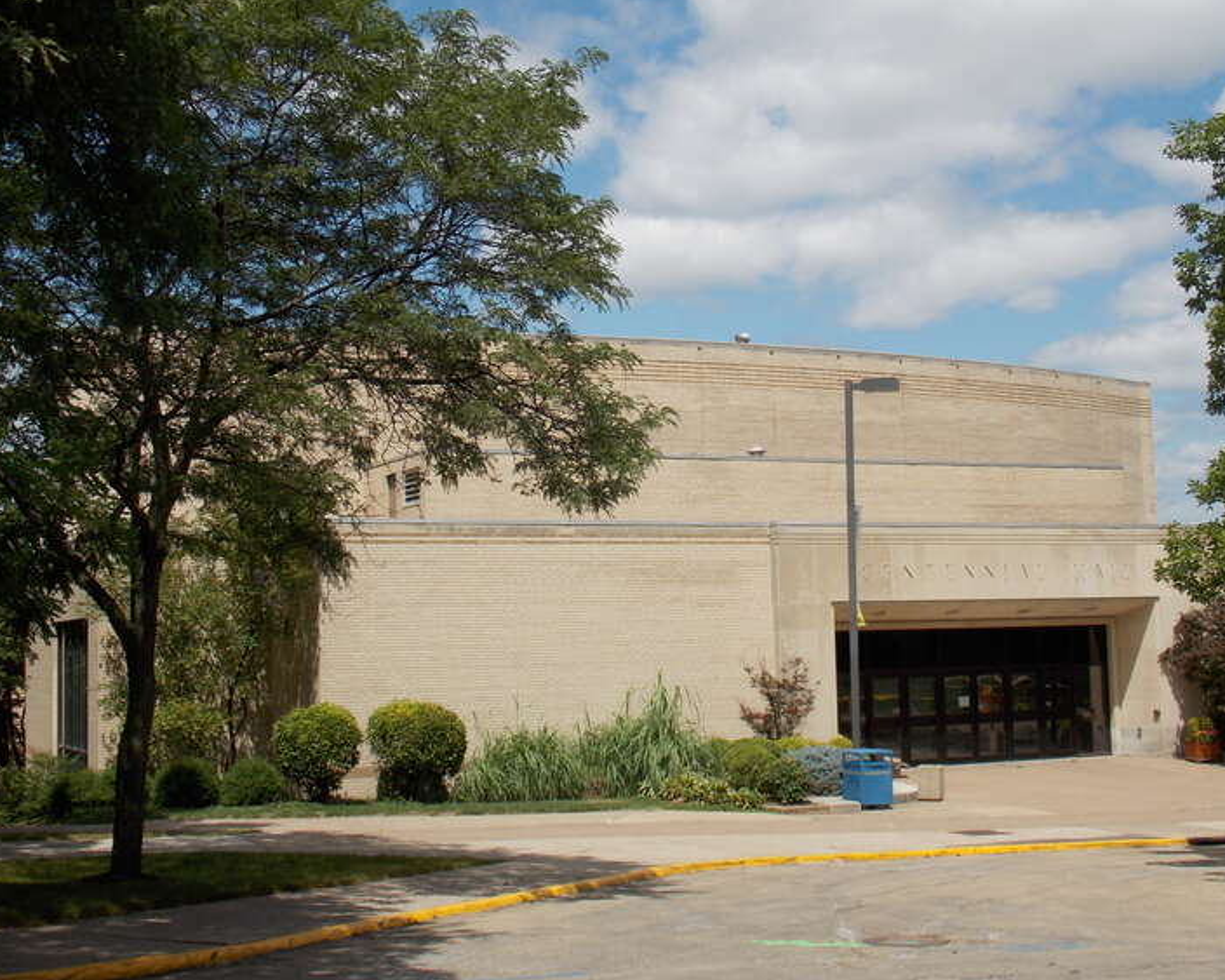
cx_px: 656
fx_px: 1776
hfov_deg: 38.0
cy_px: 480
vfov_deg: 30.8
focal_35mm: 49
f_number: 3.7
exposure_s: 1/1000
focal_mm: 8.1
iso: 80
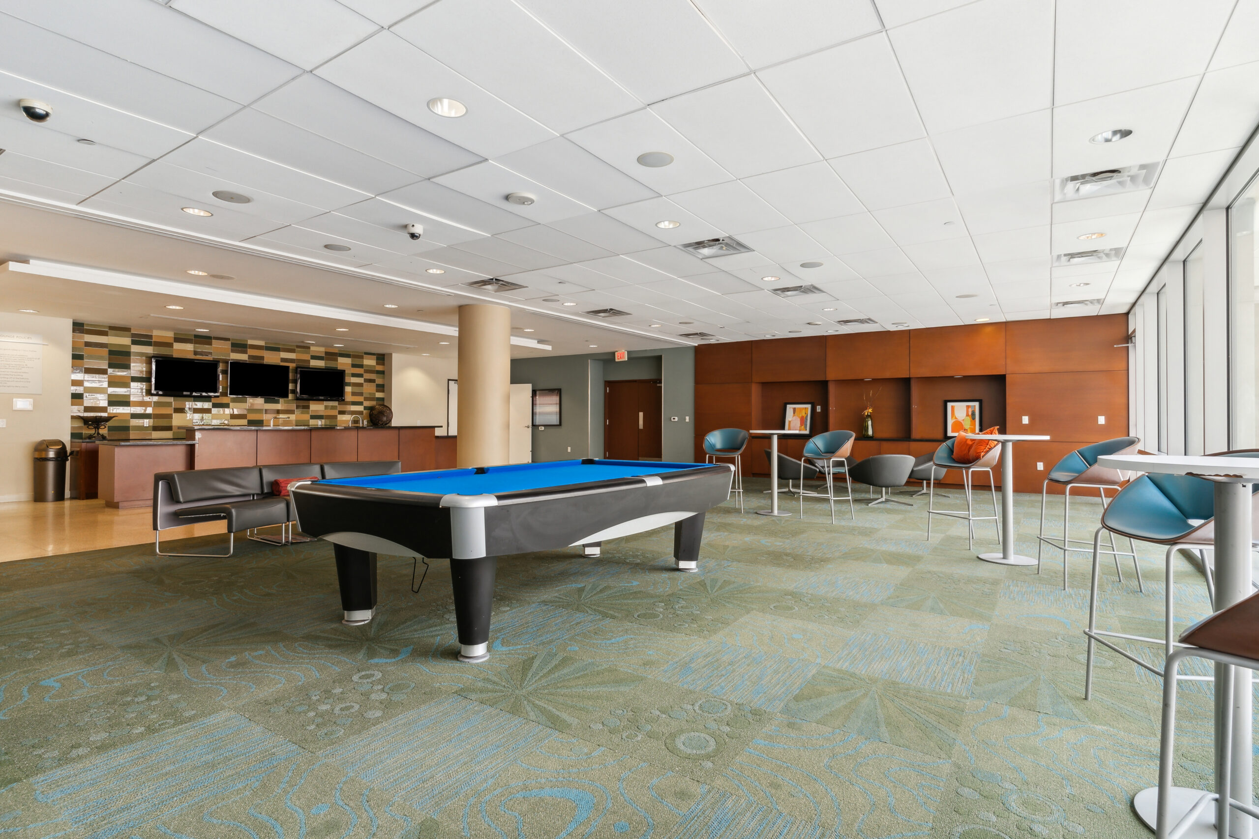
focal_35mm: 17
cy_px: 420
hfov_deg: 93.3
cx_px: 630
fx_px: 595
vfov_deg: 70.4
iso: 400
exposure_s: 1/10
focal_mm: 17
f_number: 10
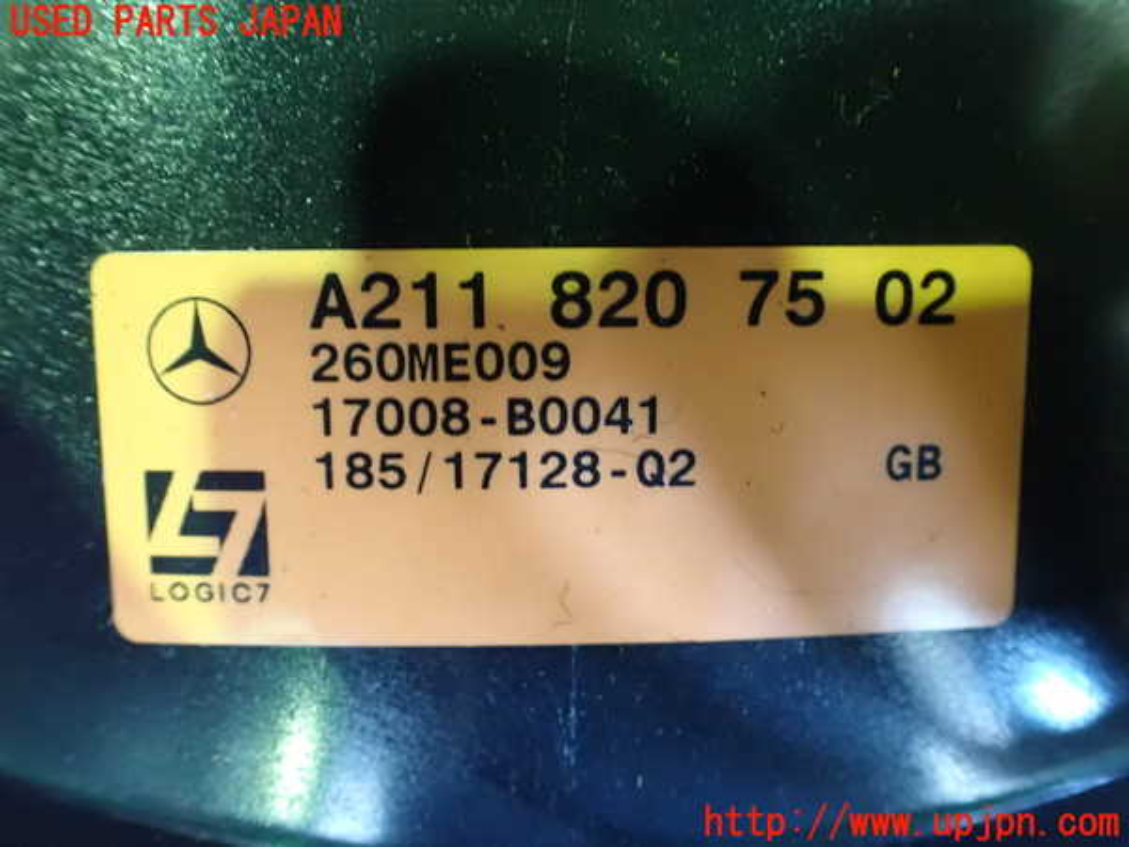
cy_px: 424
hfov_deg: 60.0
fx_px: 978
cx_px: 564
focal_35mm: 30
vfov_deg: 46.8
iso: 1600
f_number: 2.3
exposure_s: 1/30
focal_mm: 5.4
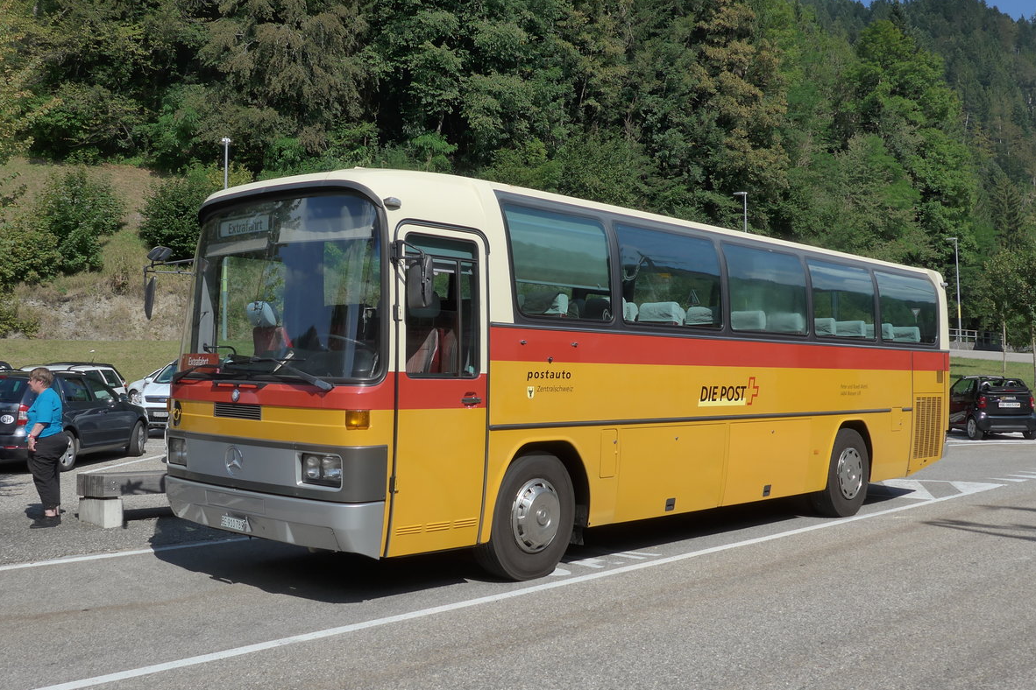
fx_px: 1093
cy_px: 327
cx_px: 521
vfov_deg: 35.0
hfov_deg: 50.7
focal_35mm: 38
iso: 160
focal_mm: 7.5
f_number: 5.6
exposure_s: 1/800
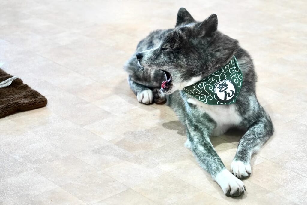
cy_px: 102
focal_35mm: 75
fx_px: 639
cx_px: 154
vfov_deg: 18.2
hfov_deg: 27.0
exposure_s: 1/800
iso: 1250
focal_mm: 50
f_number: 2.8
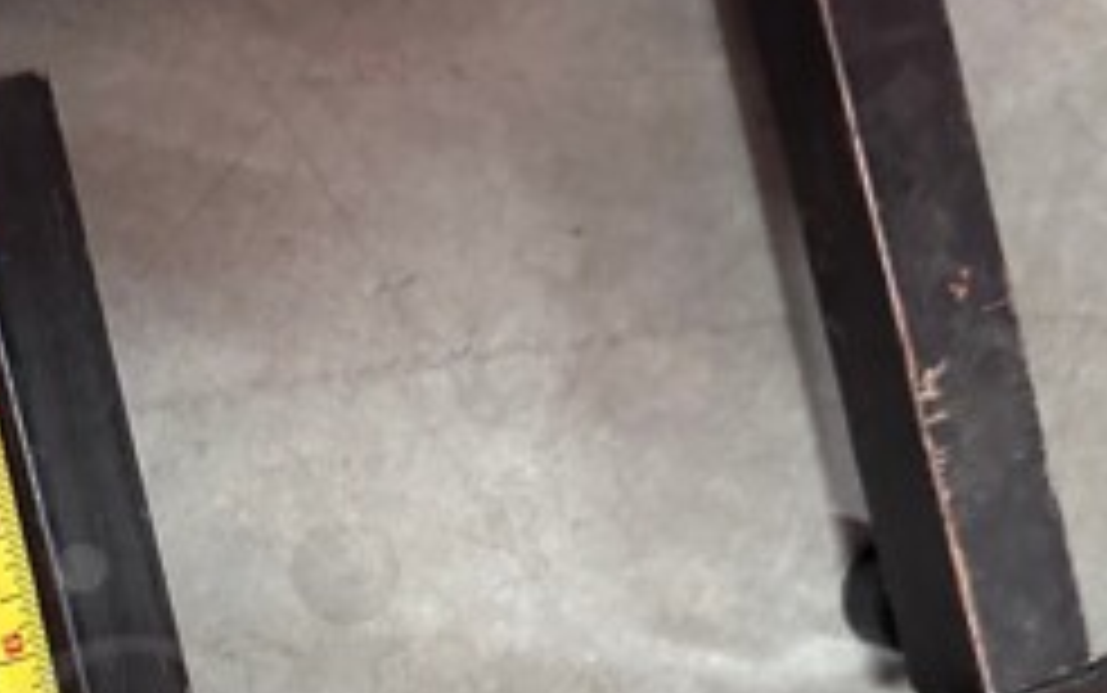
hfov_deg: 30.8
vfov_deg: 19.8
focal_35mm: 63
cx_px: 81
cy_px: 752
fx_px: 1902
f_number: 1.78
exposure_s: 1/40
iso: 640
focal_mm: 6.86
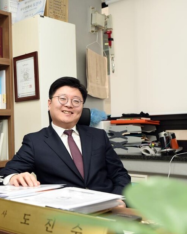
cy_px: 122
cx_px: 27
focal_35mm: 53
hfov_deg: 27.8
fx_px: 366
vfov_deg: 35.3
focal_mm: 36
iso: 800
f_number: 4
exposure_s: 1/200
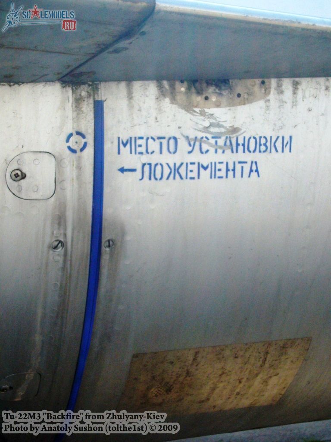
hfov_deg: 20.2
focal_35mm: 73
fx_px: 931
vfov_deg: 26.7
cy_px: 221
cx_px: 166
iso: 400
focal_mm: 12
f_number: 9
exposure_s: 1/250
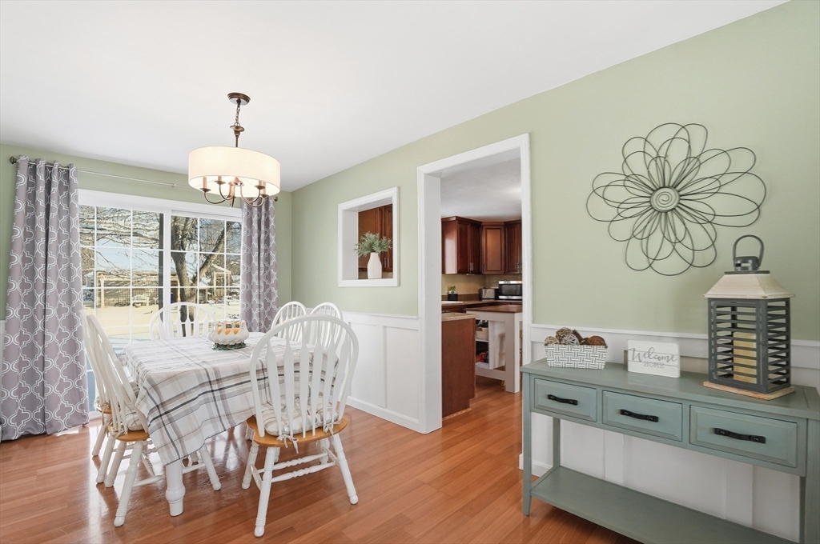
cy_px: 272
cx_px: 410
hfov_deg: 100.5
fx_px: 341
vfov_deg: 77.2
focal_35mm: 15
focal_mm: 10
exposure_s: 1/320
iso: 800
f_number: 7.1
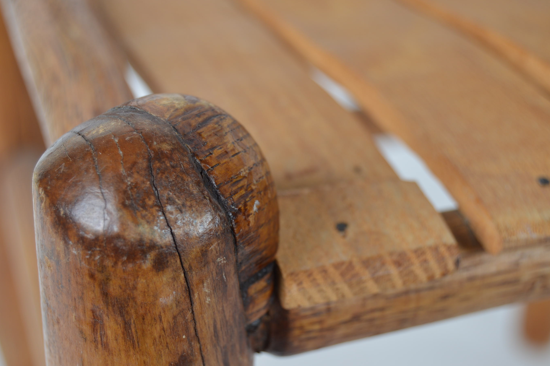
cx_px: 282
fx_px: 1397
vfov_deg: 14.9
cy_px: 178
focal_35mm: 92
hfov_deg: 22.3
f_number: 5.6
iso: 100
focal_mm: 55
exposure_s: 1/80
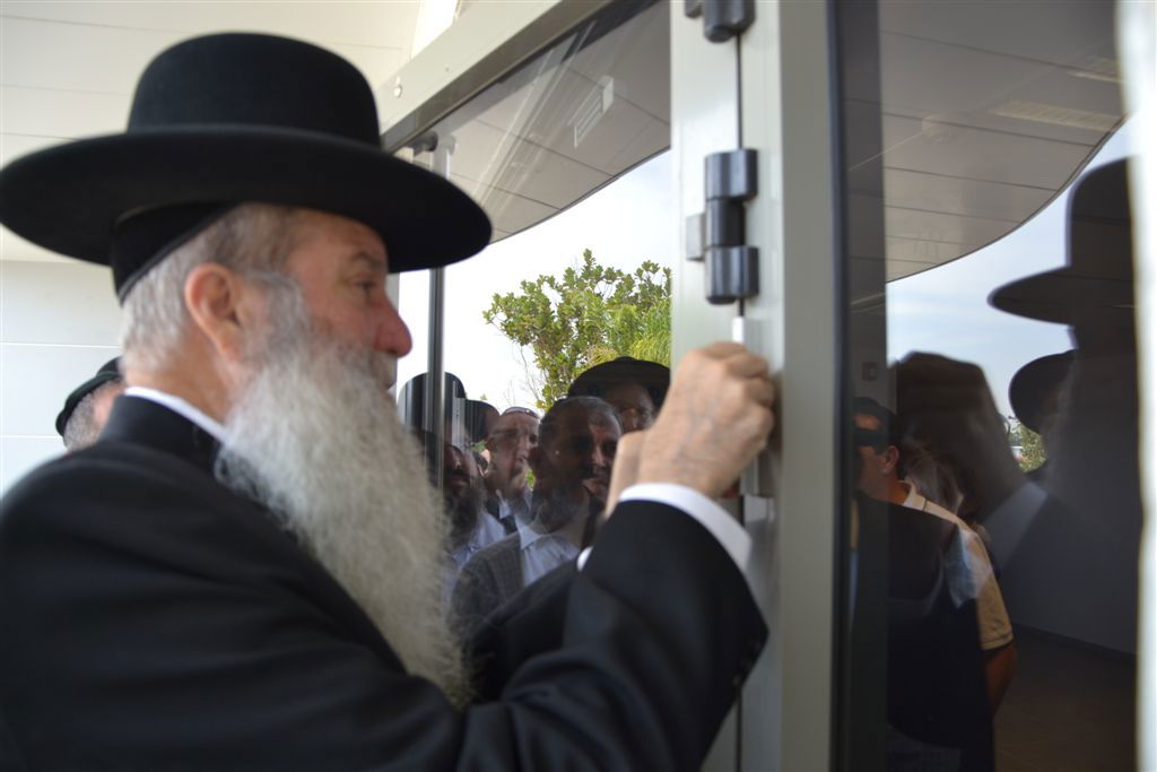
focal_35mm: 27
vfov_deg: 47.9
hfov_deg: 67.4
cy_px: 386
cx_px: 578
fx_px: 868
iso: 100
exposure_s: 1/60
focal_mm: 18
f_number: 3.5
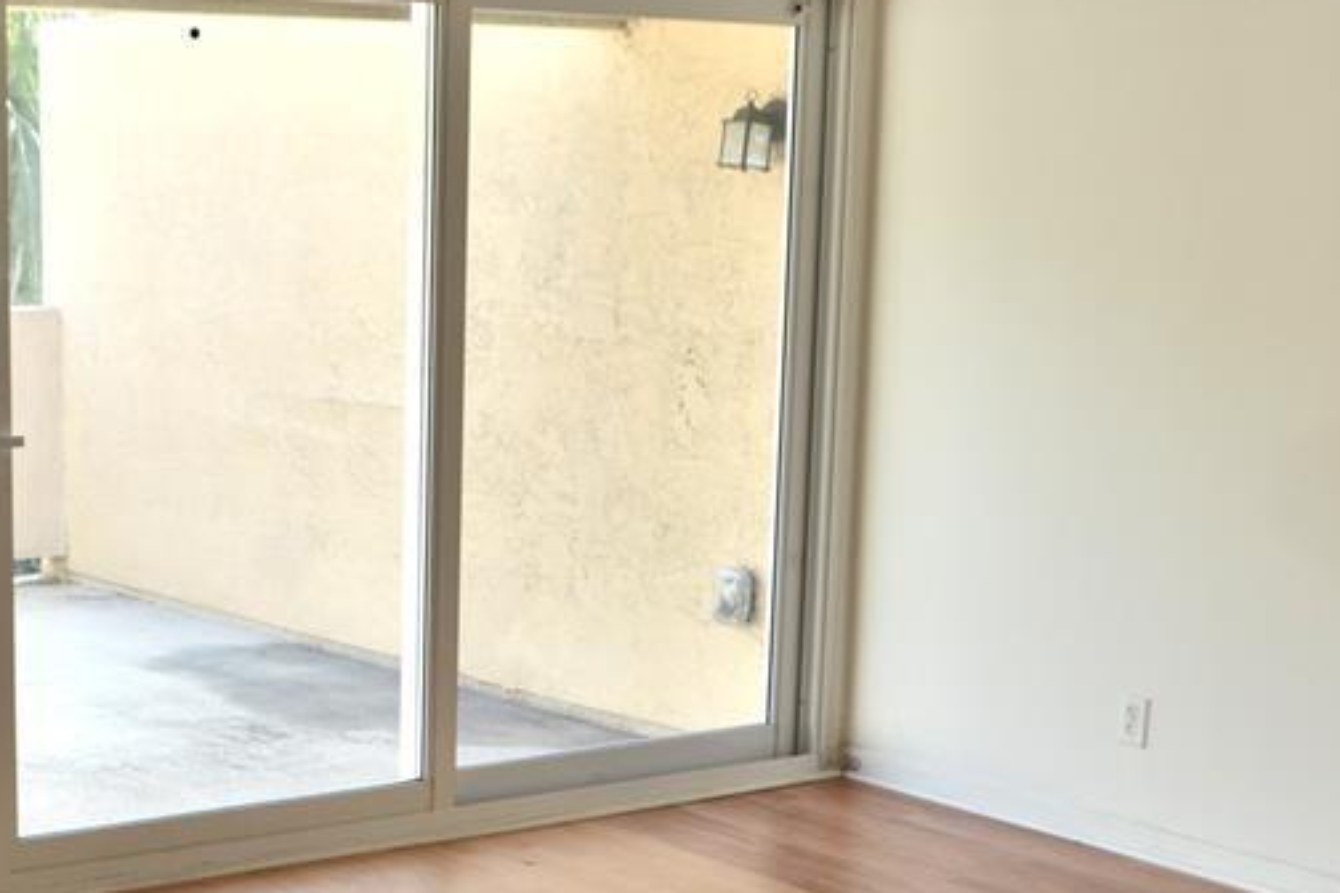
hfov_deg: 29.5
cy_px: 656
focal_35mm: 67
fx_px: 2494
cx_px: 308
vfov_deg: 20.2
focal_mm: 22
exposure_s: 1/125
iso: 100
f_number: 5.6
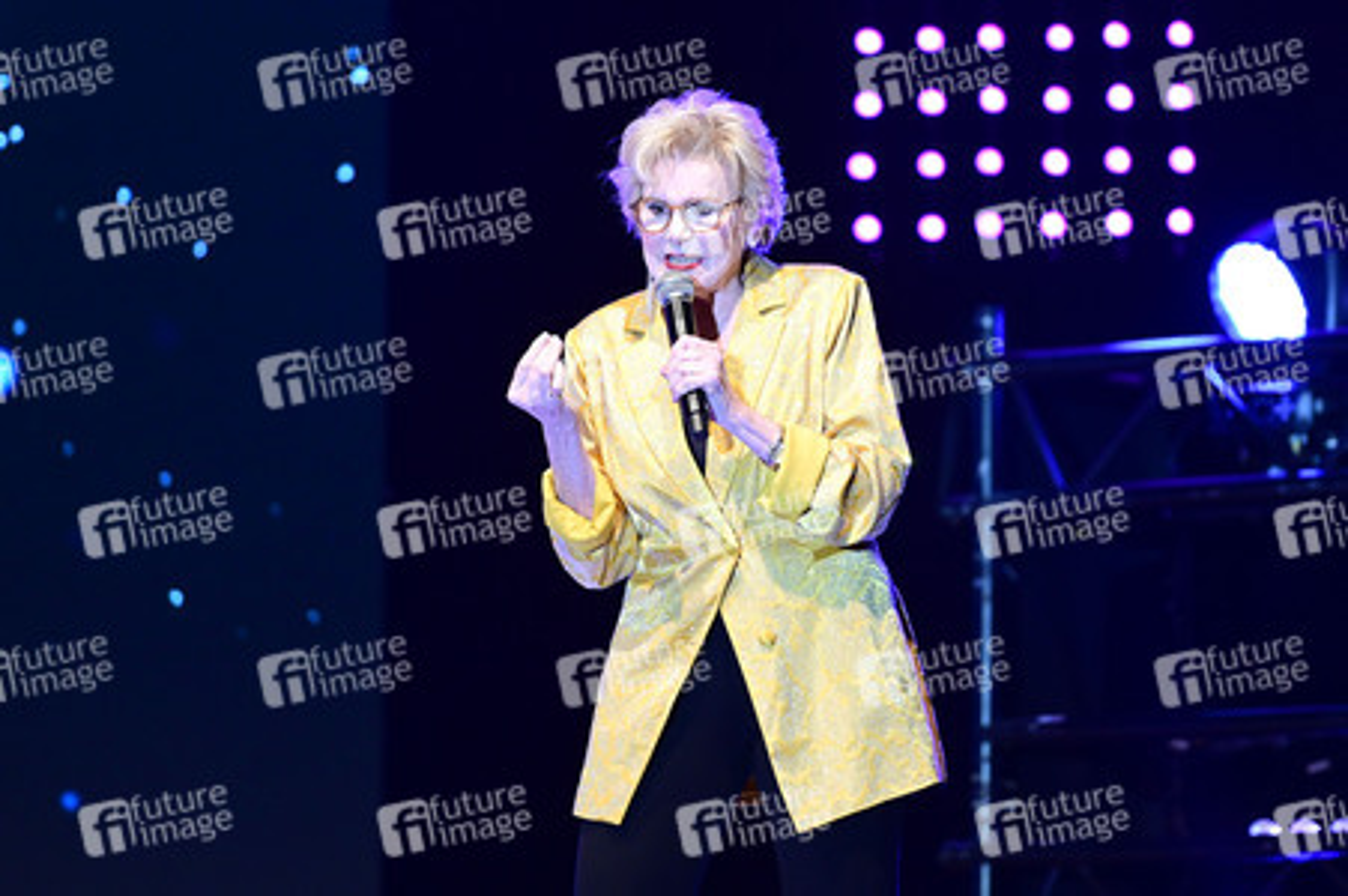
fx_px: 7483
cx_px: 674
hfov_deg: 10.3
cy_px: 448
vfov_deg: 6.9
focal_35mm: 200
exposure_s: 1/200
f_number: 2.8
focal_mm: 200
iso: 2000
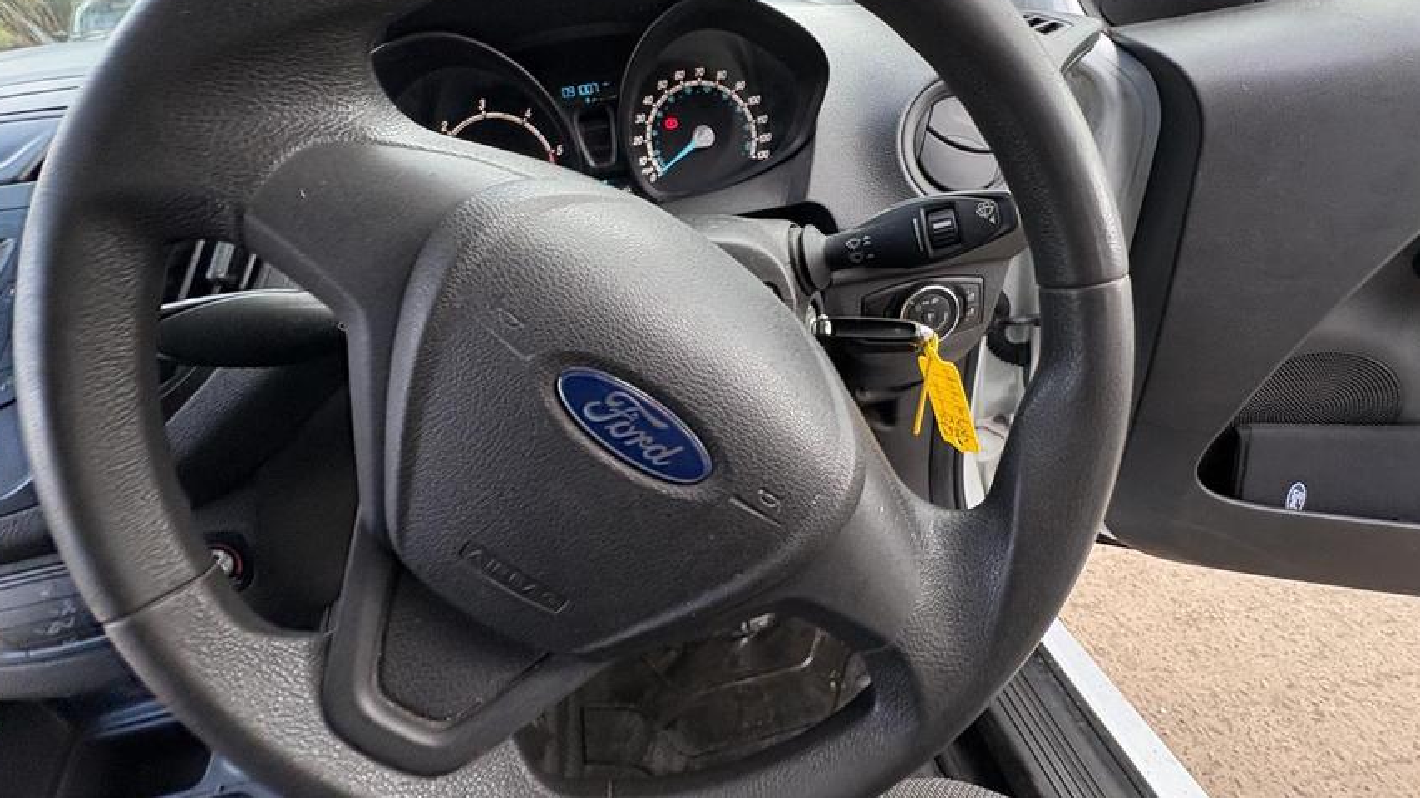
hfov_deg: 99.4
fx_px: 602
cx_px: 722
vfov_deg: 66.8
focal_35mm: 16
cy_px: 347
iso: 125
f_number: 2.2
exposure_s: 1/139
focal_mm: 2.22
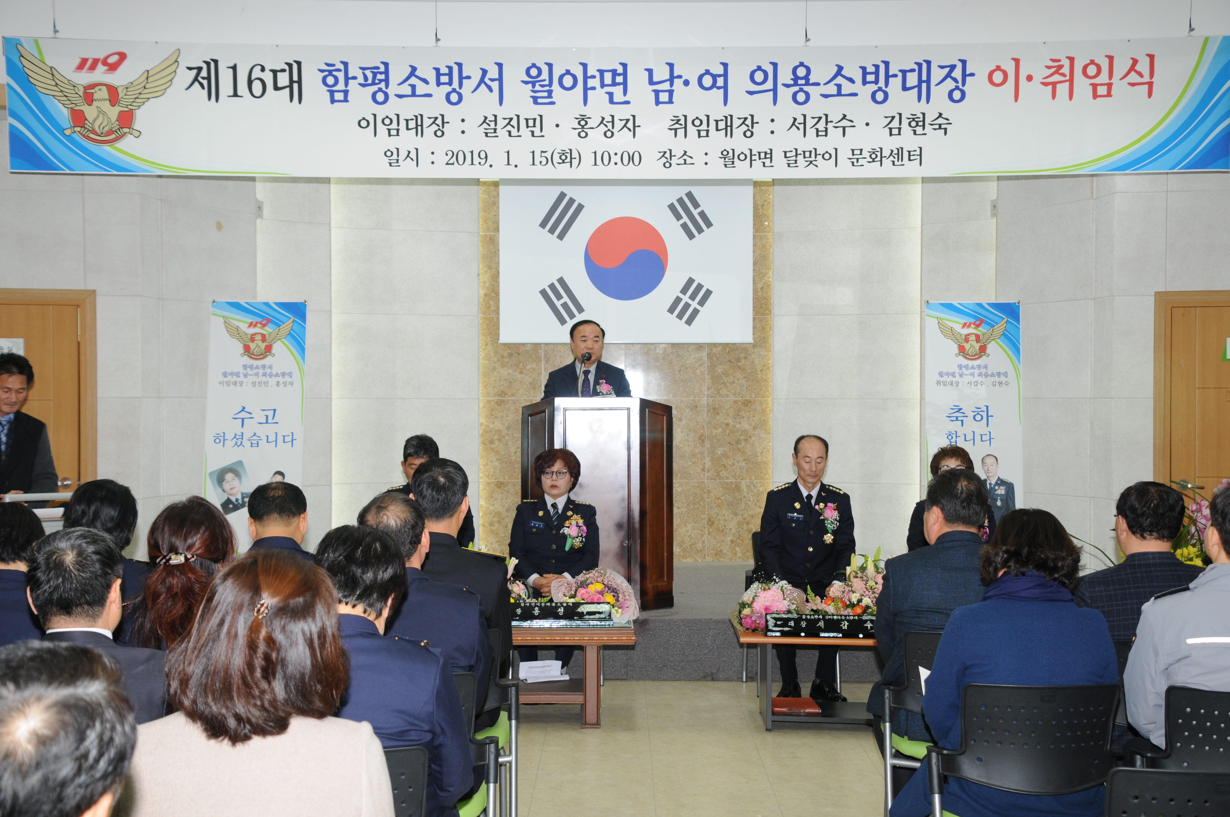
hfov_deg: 41.2
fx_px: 1638
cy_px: 408
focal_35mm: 48
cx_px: 615
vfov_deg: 28.0
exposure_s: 1/60
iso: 320
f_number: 5.6
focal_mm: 32
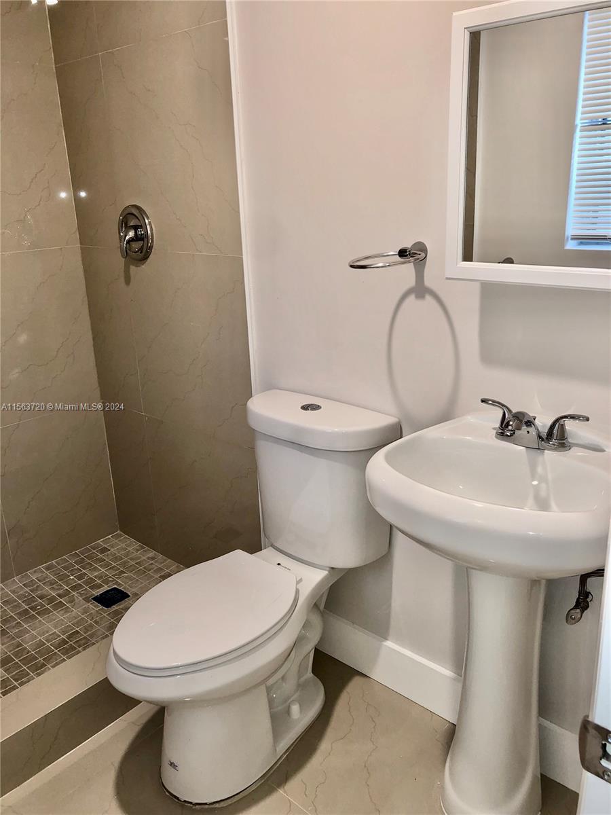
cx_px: 306
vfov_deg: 63.4
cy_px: 408
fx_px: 659
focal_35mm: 28
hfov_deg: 49.7
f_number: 1.8
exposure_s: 1/19
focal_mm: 4
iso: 25
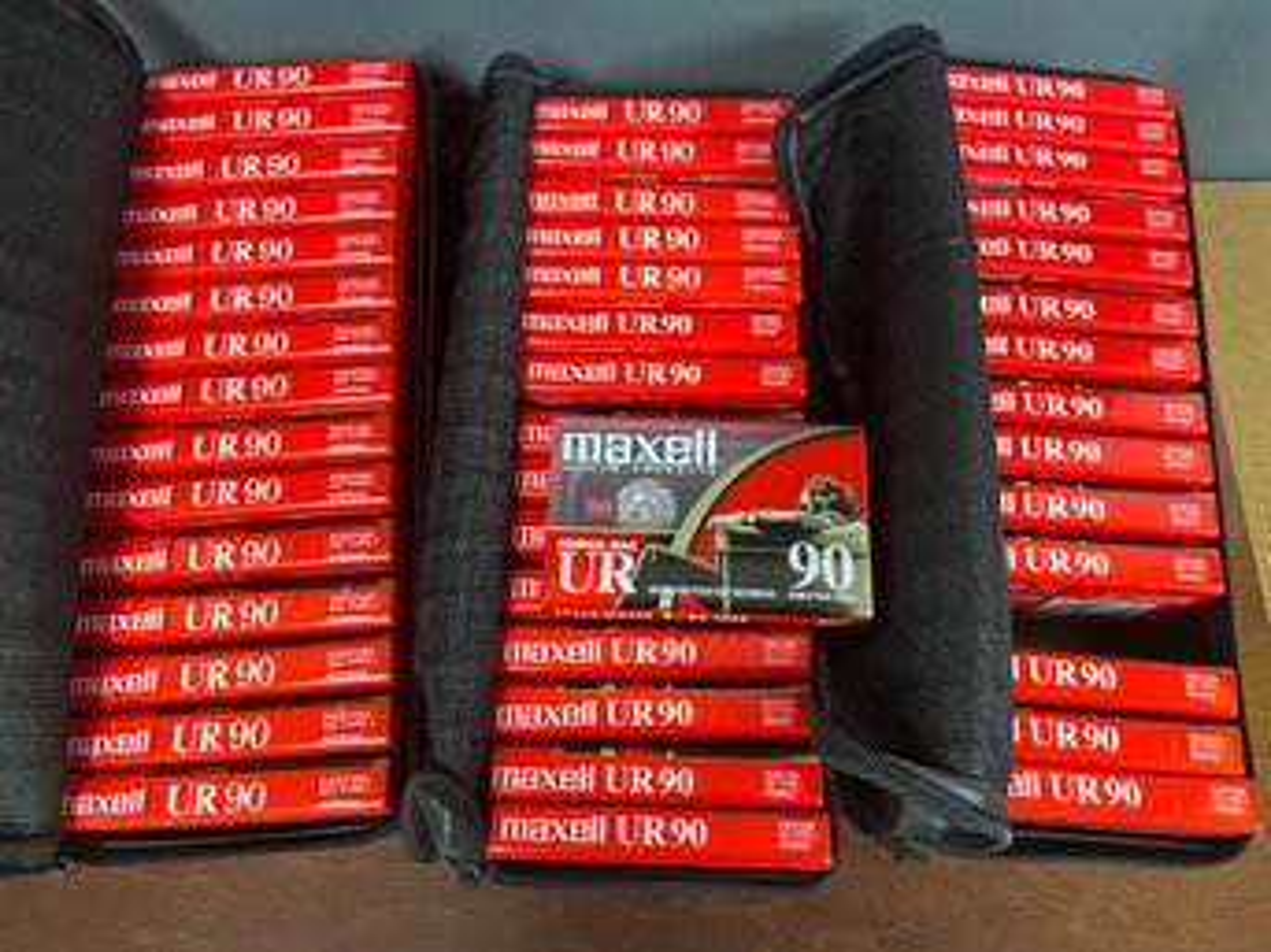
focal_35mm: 26
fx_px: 954
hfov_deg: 67.3
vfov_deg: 53.0
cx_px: 636
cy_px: 476
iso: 400
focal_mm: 4.2
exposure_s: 1/60
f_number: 1.6
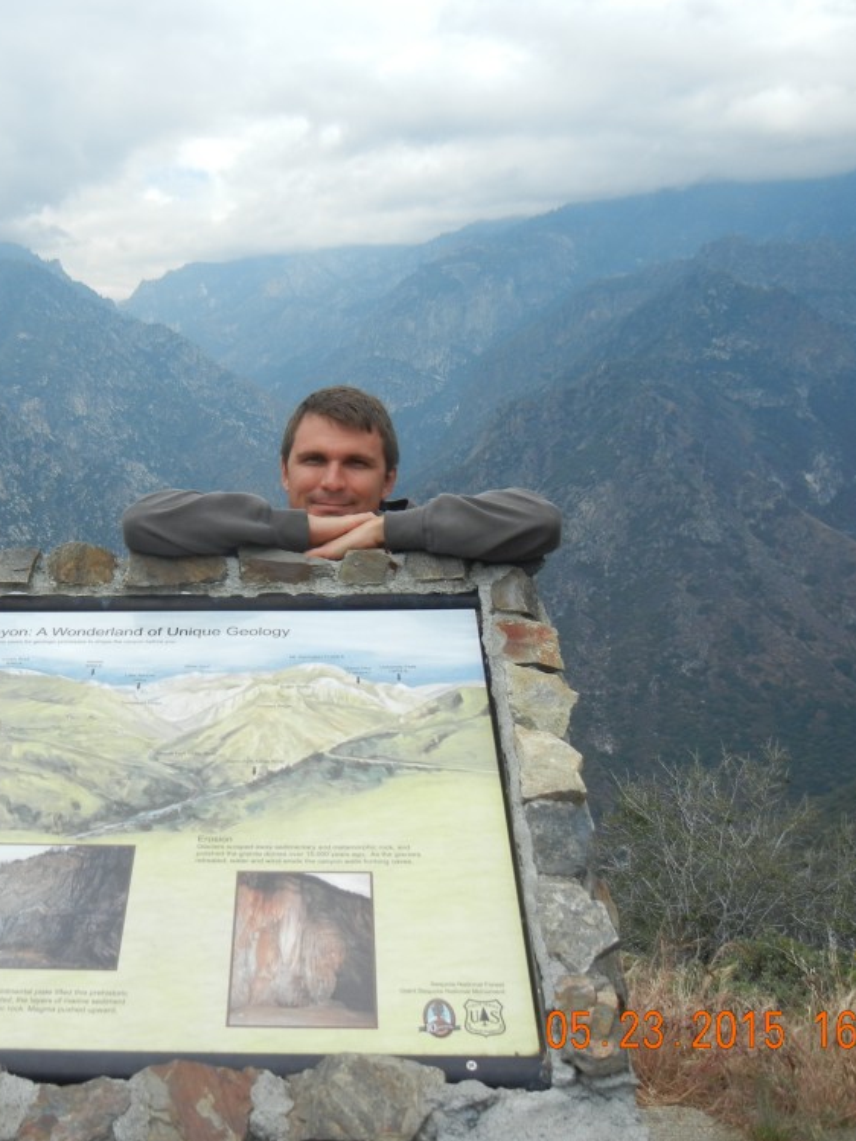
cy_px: 567
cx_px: 245
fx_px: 1351
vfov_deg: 45.8
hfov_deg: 34.6
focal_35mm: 41
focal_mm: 5.4
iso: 160
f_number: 7
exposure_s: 1/306
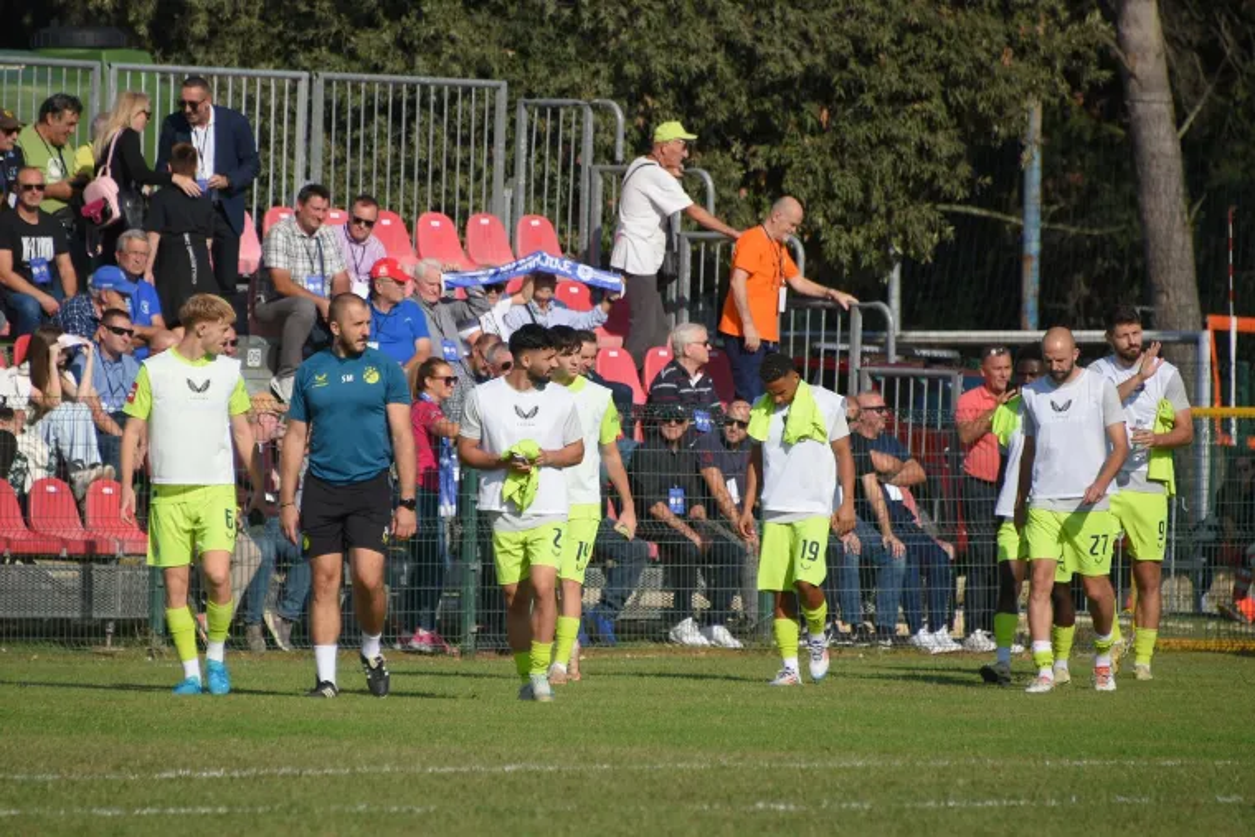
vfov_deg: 4.6
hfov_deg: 6.9
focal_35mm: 300
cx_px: 628
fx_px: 10460
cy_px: 418
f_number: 5.6
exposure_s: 1/2500
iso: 400
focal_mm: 300
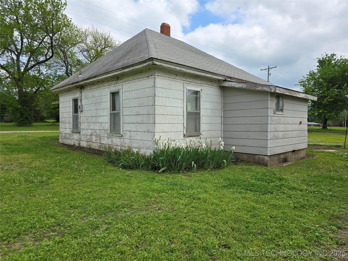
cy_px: 130
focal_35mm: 23
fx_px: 231
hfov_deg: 73.9
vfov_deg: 58.9
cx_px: 174
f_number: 1.7
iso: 12
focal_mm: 6.3
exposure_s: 1/590
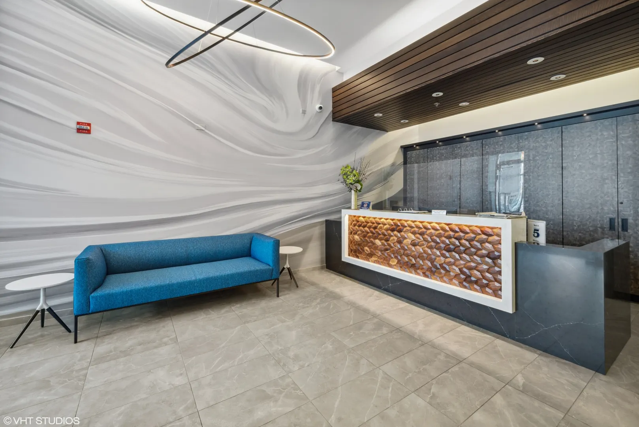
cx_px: 320
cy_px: 214
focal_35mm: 15
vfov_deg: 77.4
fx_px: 266
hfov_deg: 100.4
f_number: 10
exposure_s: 1/2.5
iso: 100
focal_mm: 15
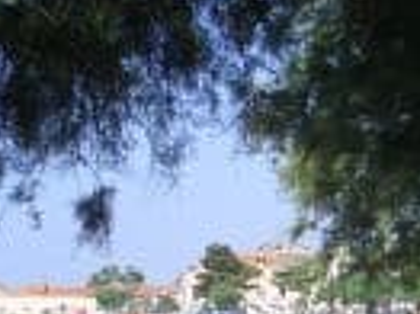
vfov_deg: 10.9
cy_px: 351
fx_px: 1624
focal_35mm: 134
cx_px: 228
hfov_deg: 14.7
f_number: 4.8
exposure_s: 1/320
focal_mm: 8
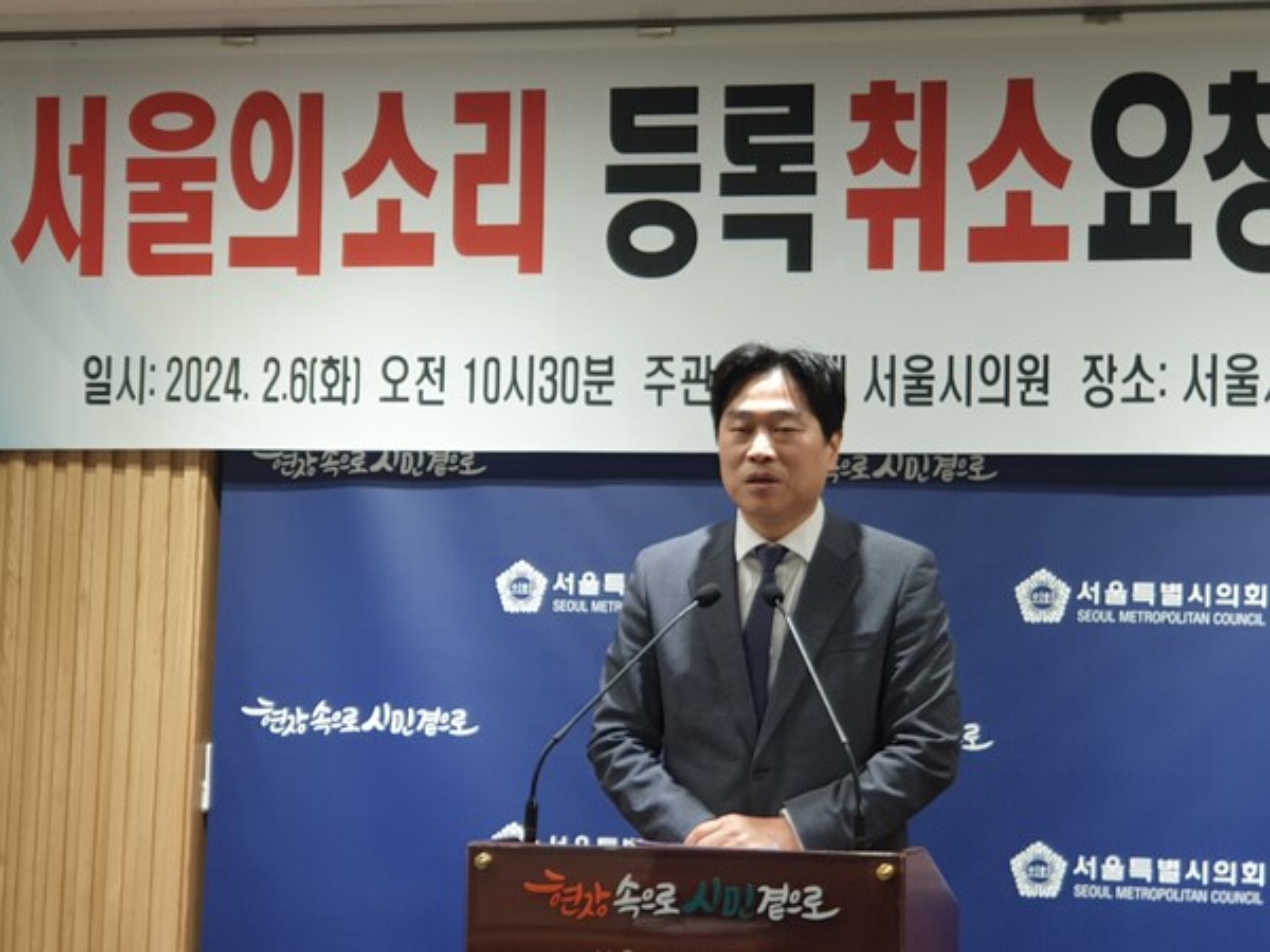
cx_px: 635
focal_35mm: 52
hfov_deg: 36.8
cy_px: 476
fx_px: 1908
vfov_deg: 28.0
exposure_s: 1/30
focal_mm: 6
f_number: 2.4
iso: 100
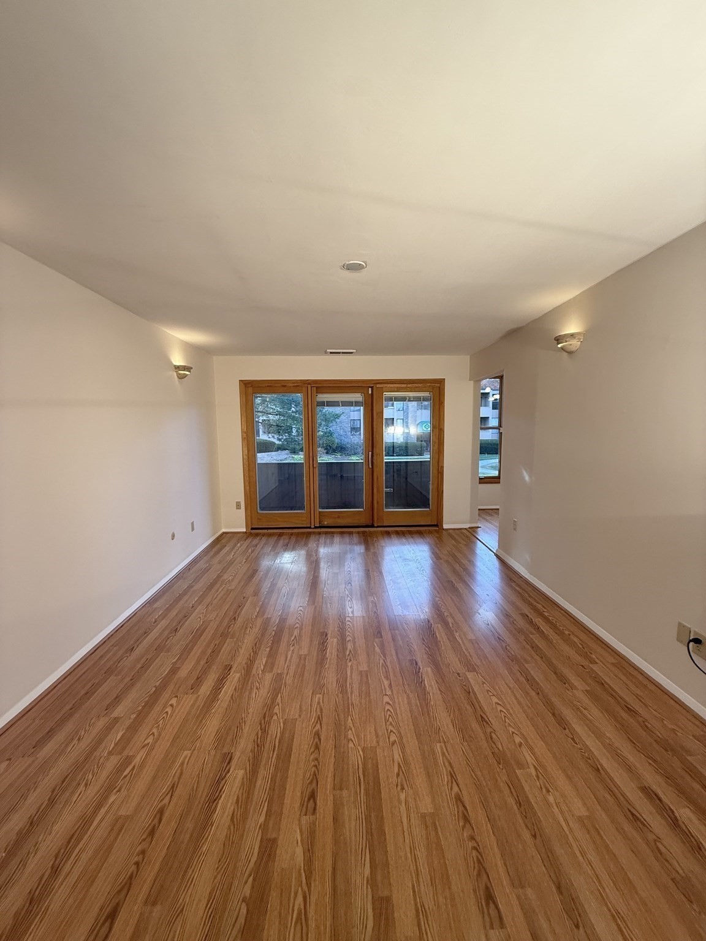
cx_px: 353
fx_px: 381
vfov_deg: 102.1
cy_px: 470
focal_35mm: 14
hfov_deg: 85.7
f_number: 2.2
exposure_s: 1/120
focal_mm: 2.22
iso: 100
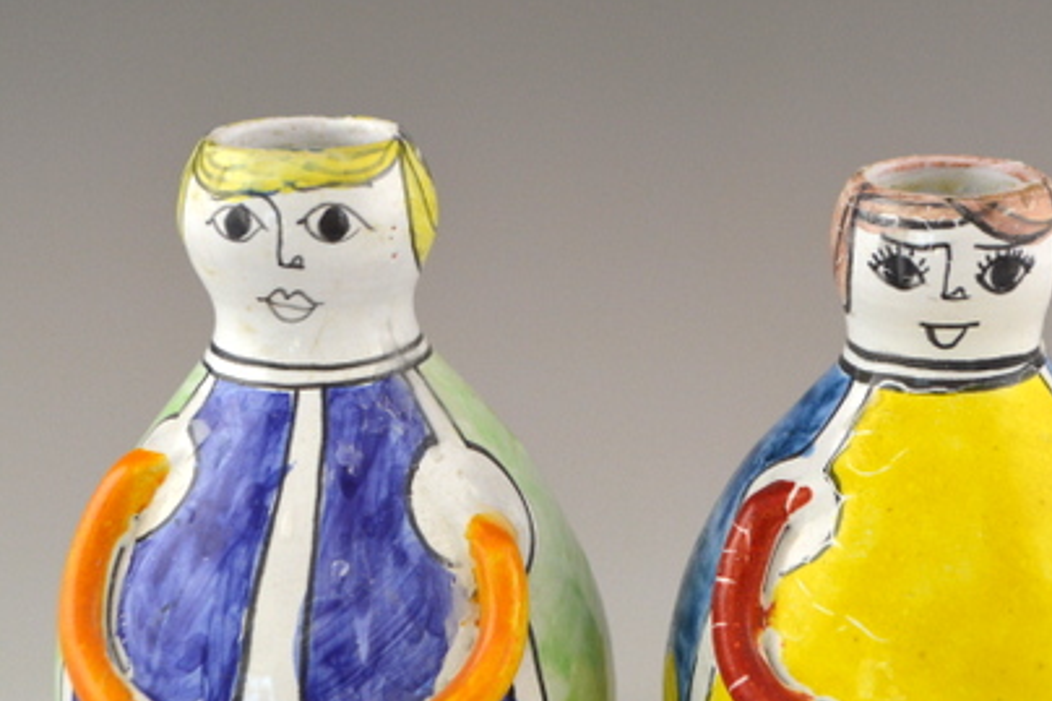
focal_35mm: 91
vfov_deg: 15.0
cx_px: 659
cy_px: 519
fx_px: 2654
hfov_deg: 22.4
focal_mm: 35
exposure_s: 1/125
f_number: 5.6
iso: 400
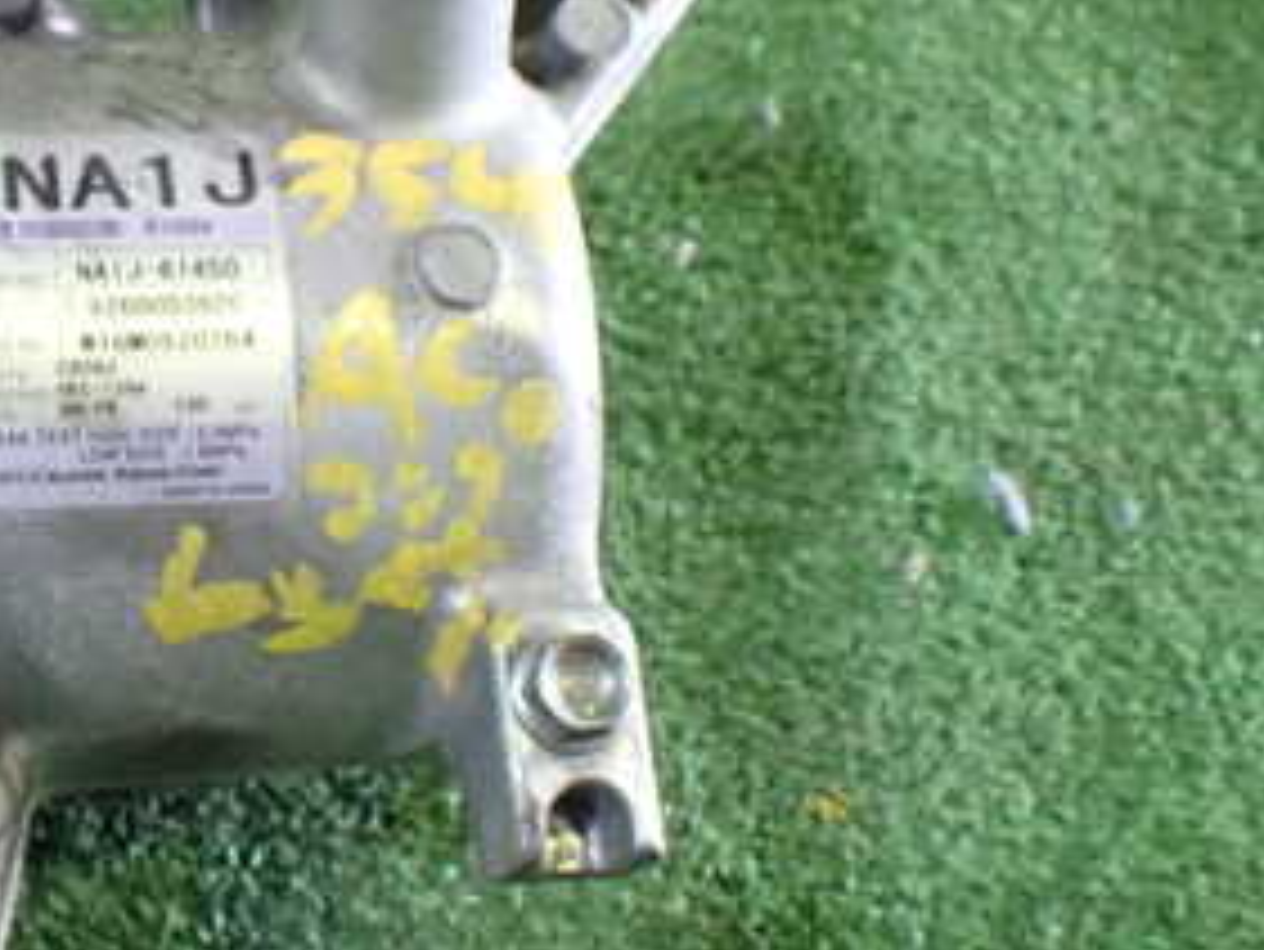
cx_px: 36
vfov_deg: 22.8
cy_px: 288
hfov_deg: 28.6
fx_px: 2338
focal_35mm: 64
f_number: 2.3
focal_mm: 5.4
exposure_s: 1/50
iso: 800
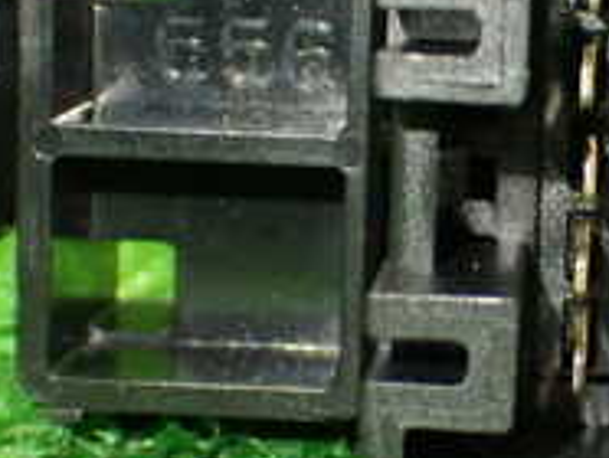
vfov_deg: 9.2
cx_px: 547
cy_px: 222
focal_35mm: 161
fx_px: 2836
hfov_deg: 12.2
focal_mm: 9.01
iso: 800
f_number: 3.2
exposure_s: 1/60
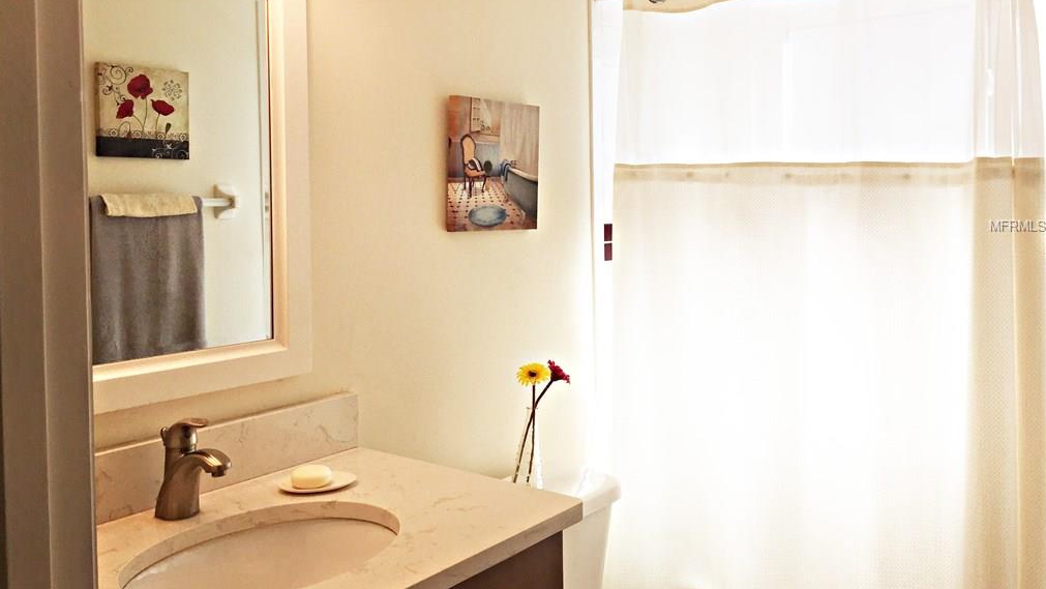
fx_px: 888
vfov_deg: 36.5
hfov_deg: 61.0
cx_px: 521
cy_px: 226
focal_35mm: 32
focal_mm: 4.15
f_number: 2.2
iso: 32
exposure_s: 1/299
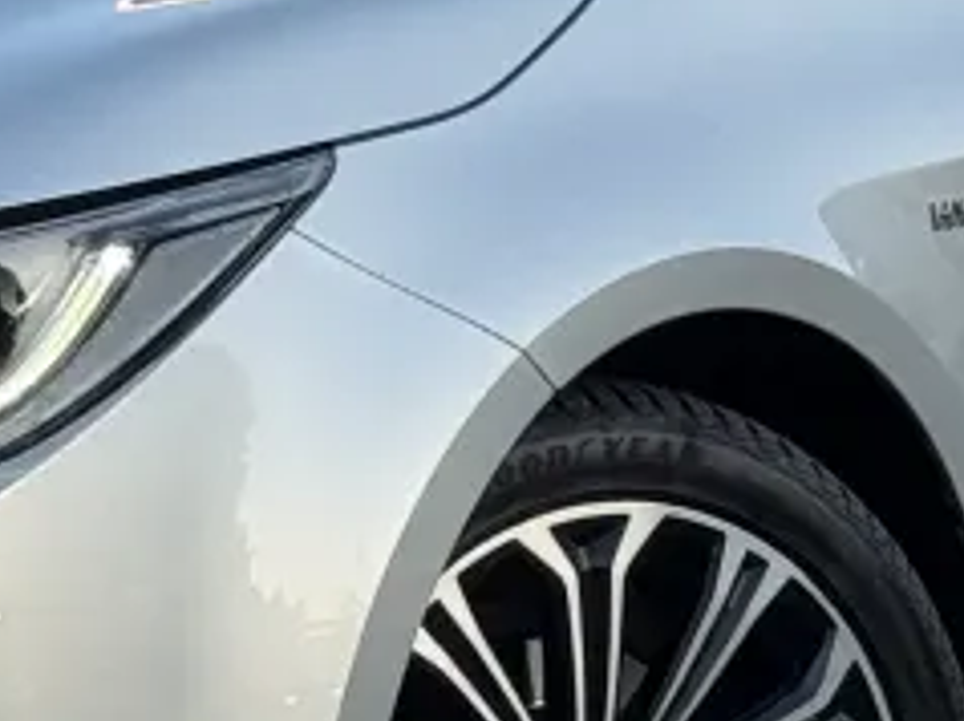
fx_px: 8096
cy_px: 142
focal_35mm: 291
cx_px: 405
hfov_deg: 6.8
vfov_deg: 5.1
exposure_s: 1/495
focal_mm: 6.76
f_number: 1.78
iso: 64
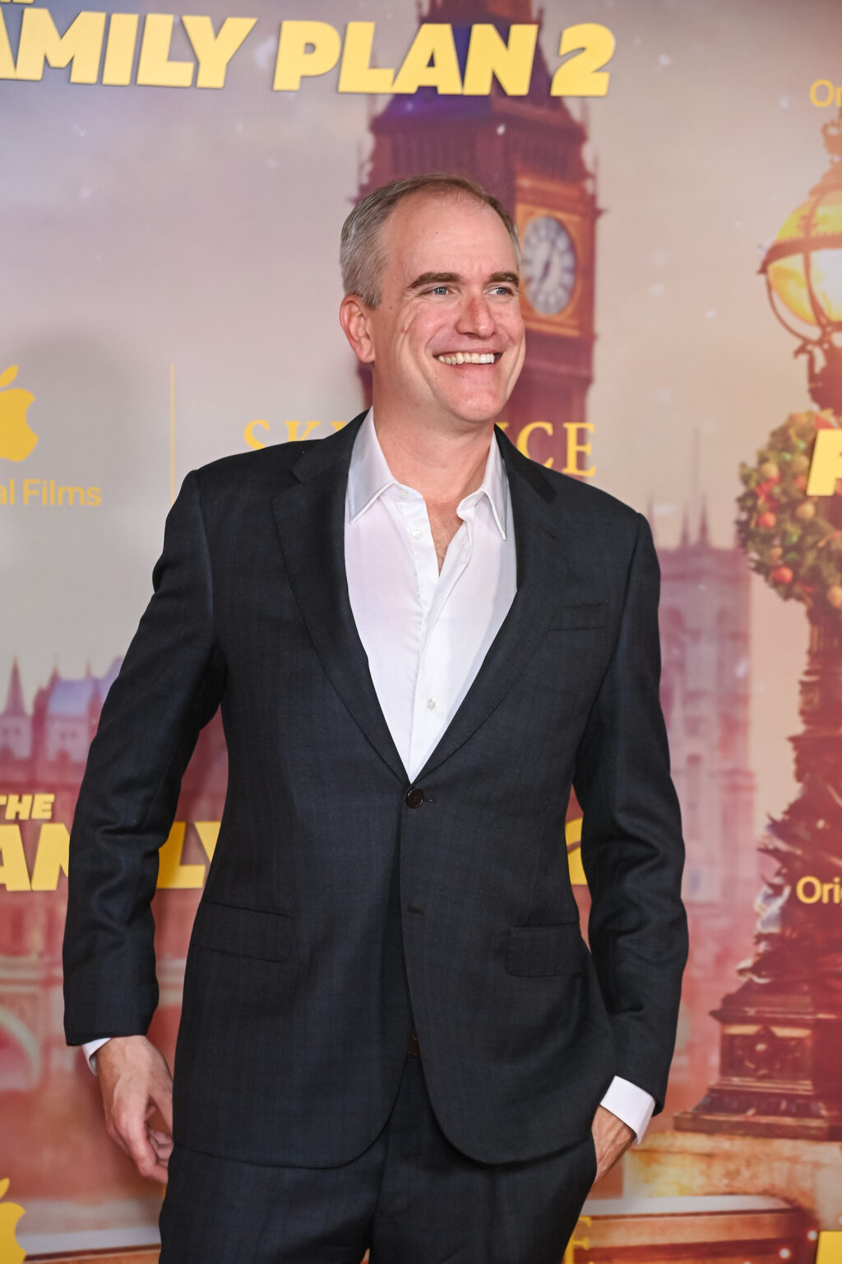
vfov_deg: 23.6
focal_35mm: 86
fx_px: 3017
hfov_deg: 15.9
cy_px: 632
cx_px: 421
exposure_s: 1/200
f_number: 4.5
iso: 1600
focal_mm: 86
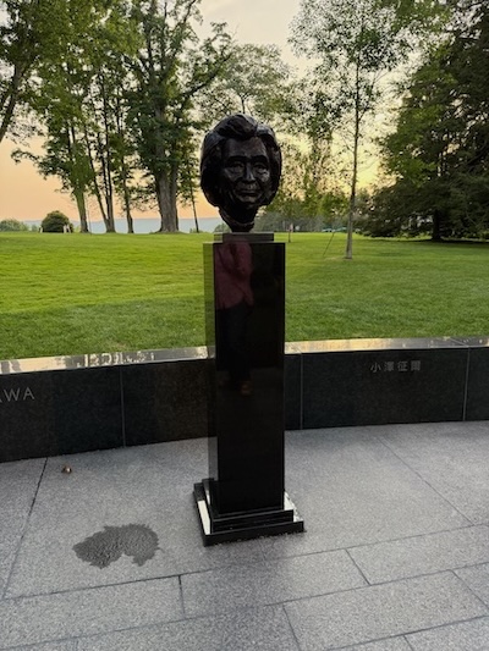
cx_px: 244
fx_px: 452
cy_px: 326
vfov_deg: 71.6
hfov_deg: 56.8
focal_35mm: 24
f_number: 1.78
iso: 200
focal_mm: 6.76
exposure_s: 1/160
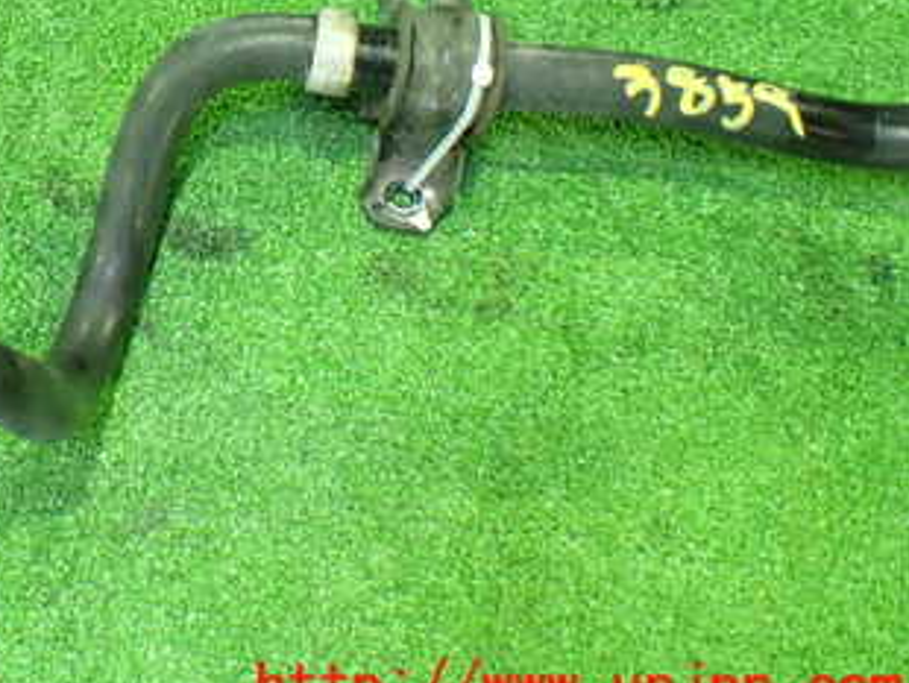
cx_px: 38
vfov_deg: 24.5
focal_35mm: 58
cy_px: 67
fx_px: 1524
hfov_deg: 31.2
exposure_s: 1/30
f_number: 2.3
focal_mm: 5.4
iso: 1000
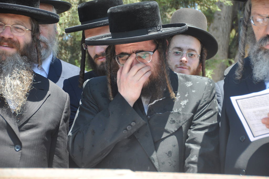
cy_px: 90
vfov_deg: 9.6
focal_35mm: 142
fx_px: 1063
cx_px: 134
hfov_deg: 14.4
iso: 400
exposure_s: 1/320
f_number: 5.3
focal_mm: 95
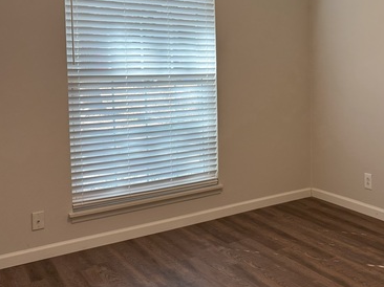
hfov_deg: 43.0
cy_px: 89
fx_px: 466
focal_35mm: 42
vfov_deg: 33.9
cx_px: 301
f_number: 1.78
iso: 200
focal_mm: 6.76
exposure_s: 1/120
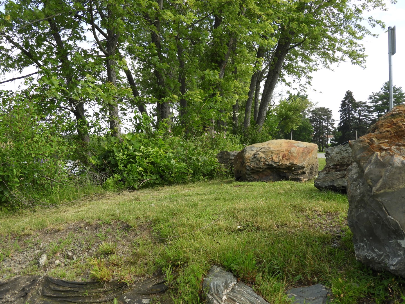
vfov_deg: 40.7
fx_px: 409
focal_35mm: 35
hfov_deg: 52.6
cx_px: 202
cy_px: 152
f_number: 3.8
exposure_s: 1/400
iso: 100
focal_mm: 6.3
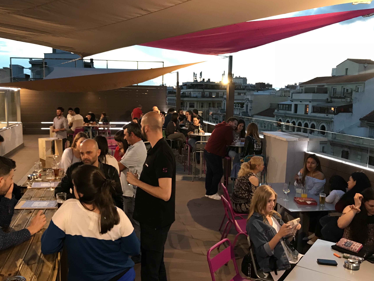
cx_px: 160
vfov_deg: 42.9
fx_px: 357
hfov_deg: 55.1
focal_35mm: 33
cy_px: 153
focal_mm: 3.99
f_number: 1.8
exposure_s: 1/17
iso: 64
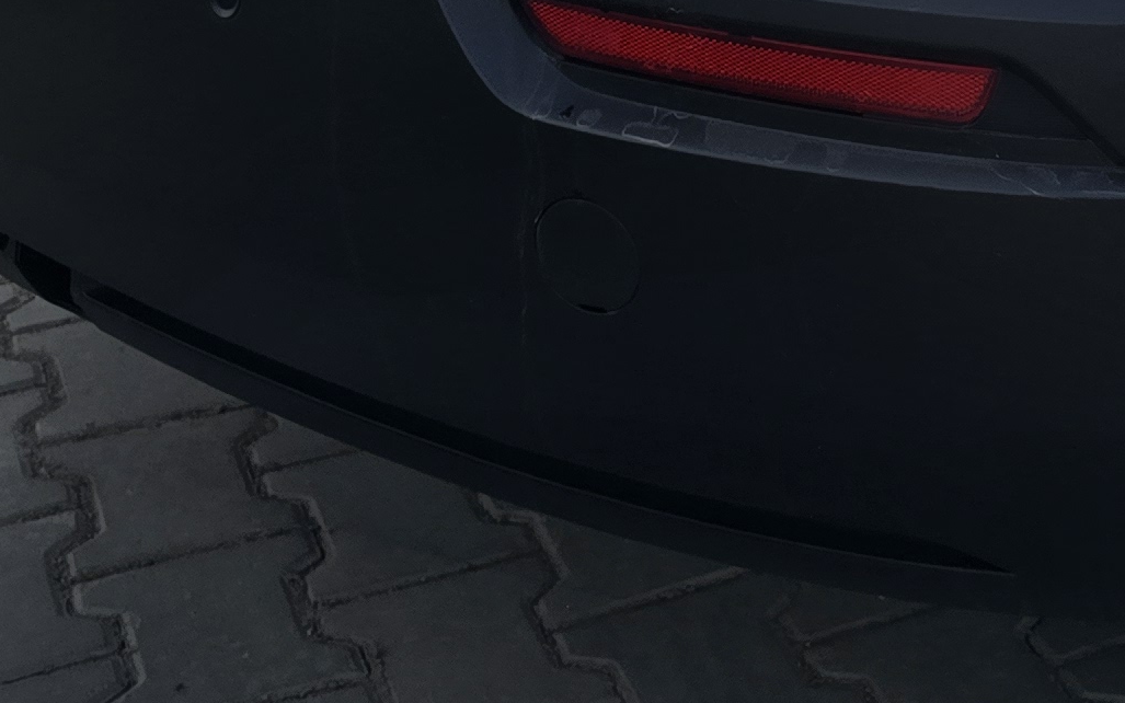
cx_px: 1150
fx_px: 2913
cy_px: -677
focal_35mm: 95
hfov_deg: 21.1
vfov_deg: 12.3
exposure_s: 1/1157
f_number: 1.7
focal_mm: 6.3
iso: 12
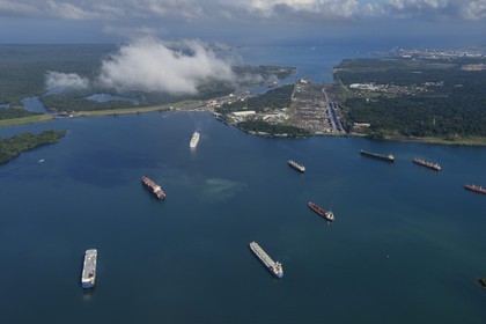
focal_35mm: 38
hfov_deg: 50.7
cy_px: 162
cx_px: 243
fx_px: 513
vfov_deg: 35.1
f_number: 13
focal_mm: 38
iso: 320
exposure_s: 1/800
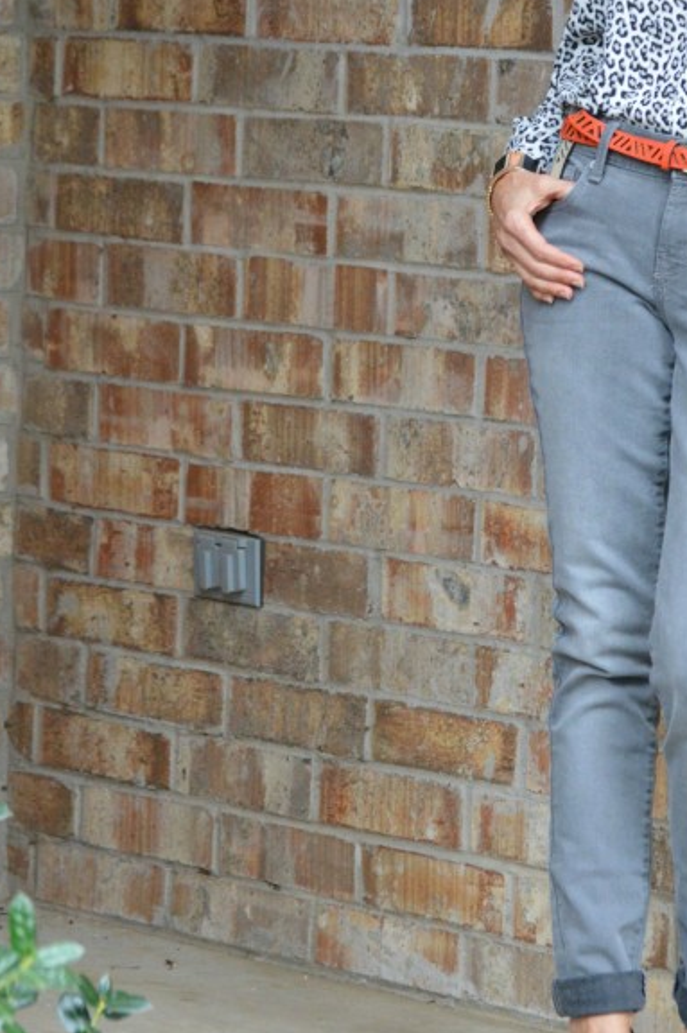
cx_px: 503
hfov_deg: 6.6
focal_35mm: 208
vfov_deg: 9.9
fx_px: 5964
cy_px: 273
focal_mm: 78
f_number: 4.5
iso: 1400
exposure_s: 1/125
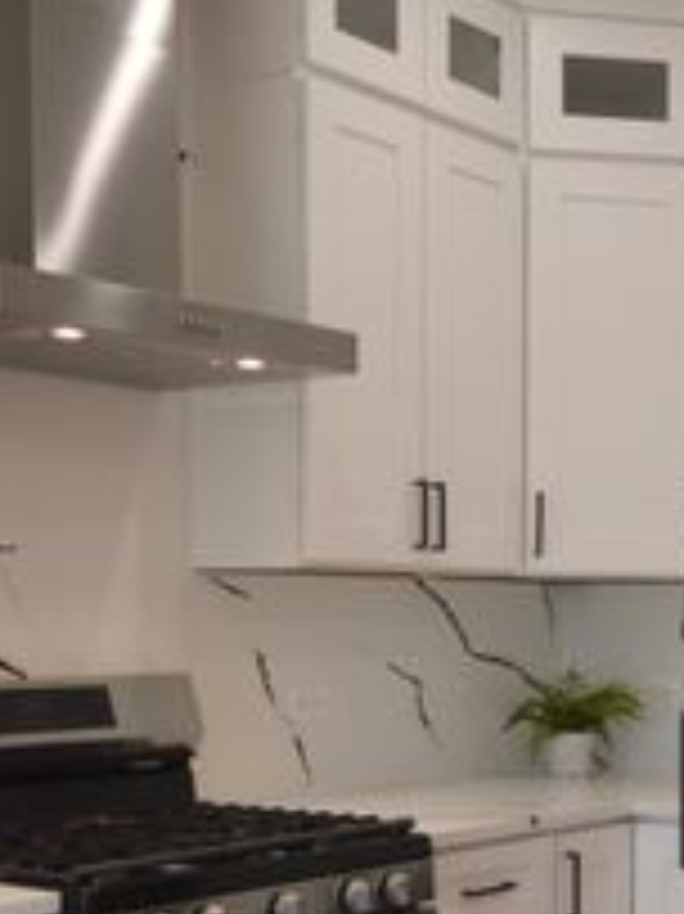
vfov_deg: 29.7
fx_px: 1688
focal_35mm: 64
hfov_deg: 22.1
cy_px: 714
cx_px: 684
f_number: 5.6
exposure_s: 1/125
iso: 400
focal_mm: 18
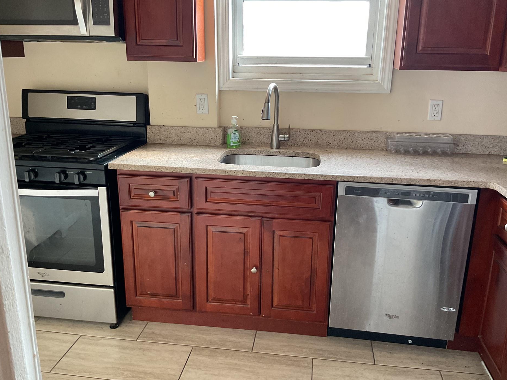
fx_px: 469
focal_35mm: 32
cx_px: 256
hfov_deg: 56.8
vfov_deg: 44.2
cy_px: 190
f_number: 1.8
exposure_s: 1/60
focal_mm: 3
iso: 100
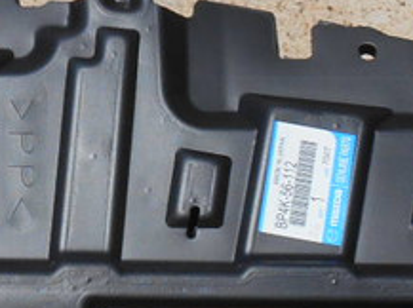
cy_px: 165
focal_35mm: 202
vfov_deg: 7.3
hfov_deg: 9.7
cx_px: -35
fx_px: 2406
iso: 80
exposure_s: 1/1600
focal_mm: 7.2
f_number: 3.9
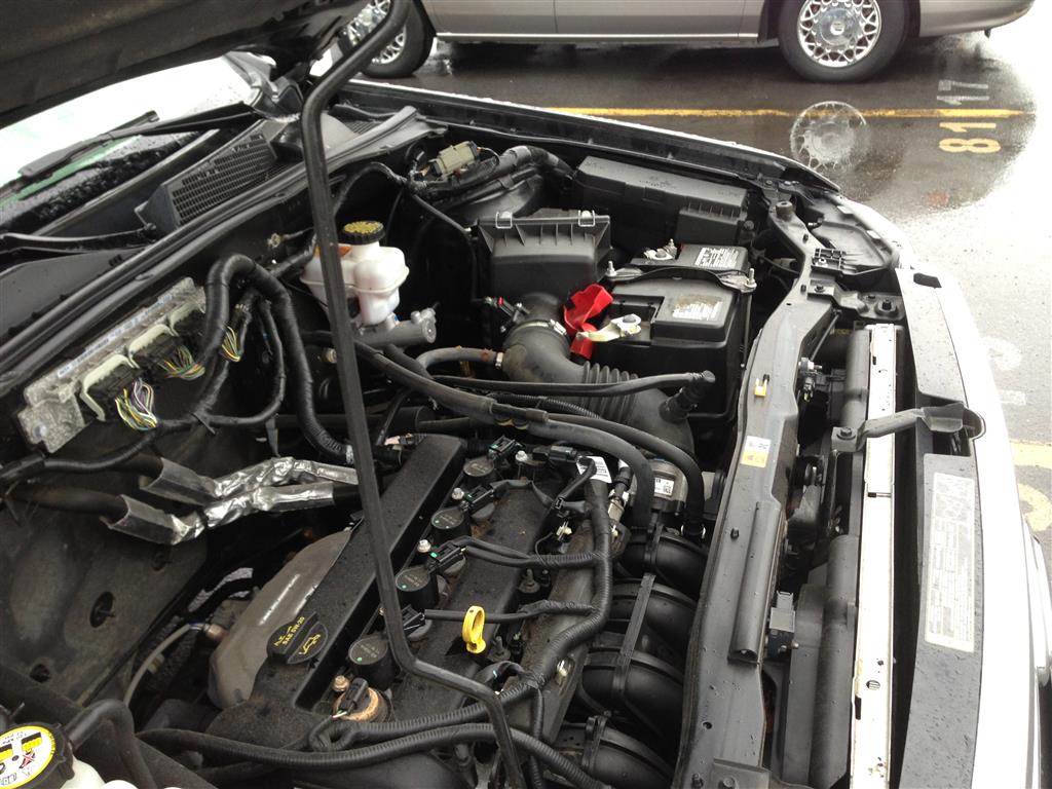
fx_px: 1003
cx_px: 526
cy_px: 394
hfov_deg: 55.4
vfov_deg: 42.9
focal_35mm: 33
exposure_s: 1/20
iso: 80
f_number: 2.4
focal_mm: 4.13
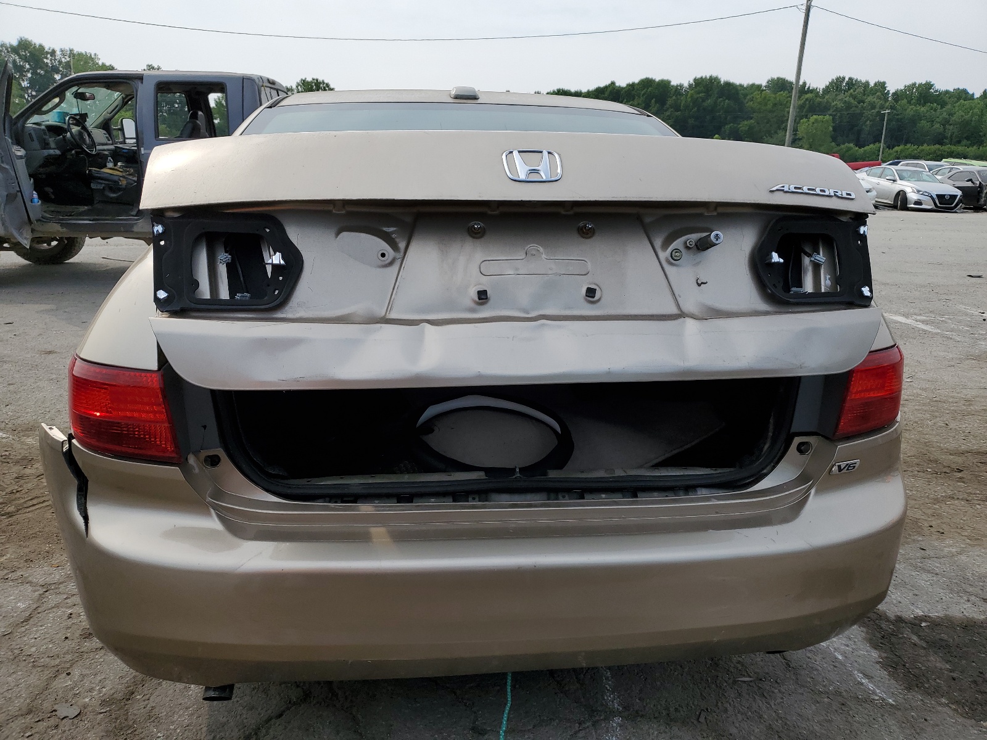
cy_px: 370
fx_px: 741
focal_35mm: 26
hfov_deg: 67.3
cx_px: 494
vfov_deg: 53.1
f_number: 1.5
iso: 50
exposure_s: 1/3333
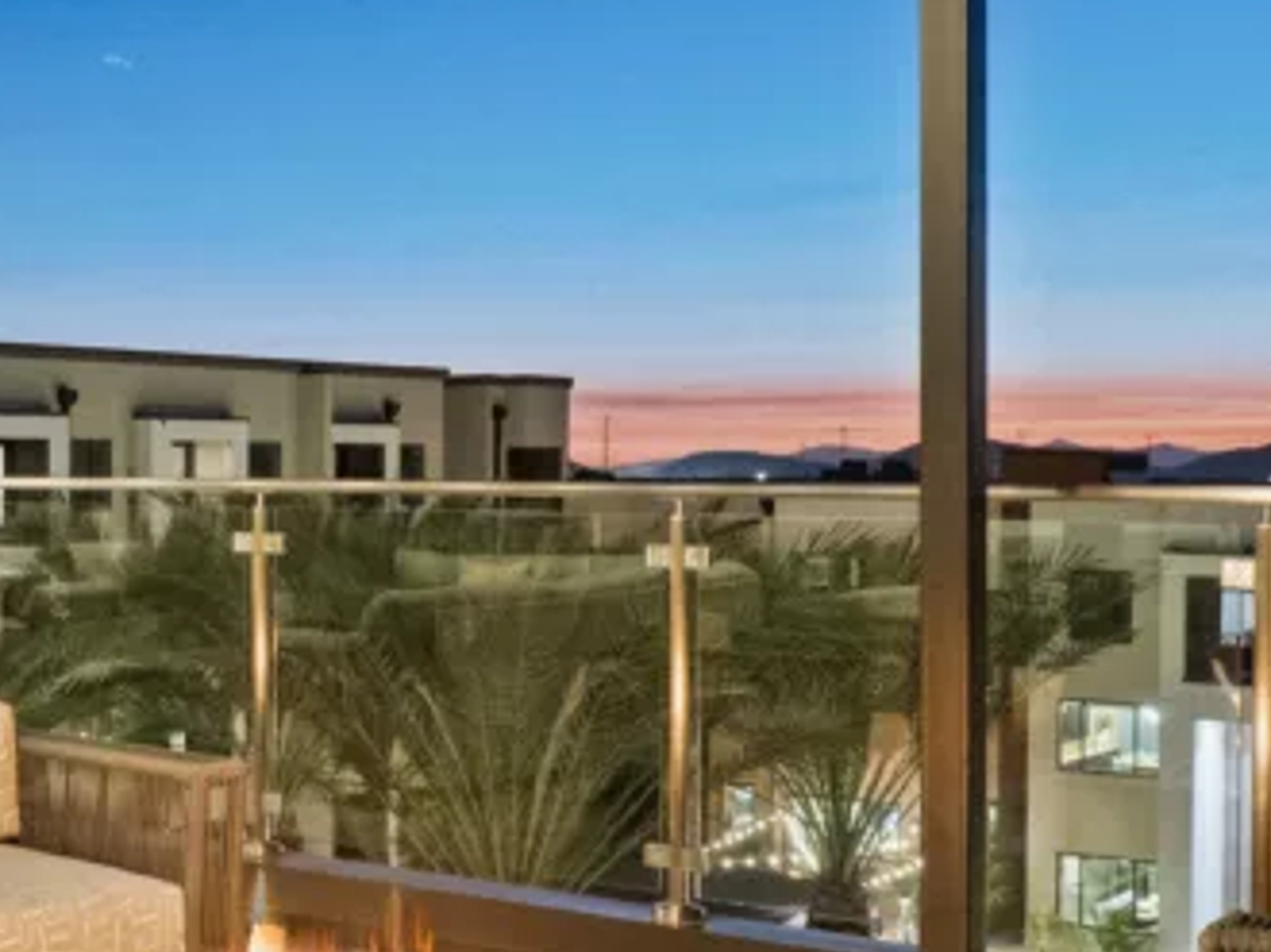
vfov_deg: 26.0
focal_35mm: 56
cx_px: -27
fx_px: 2055
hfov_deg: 31.5
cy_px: 405
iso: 4000
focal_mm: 16
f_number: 7.1
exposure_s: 1/6
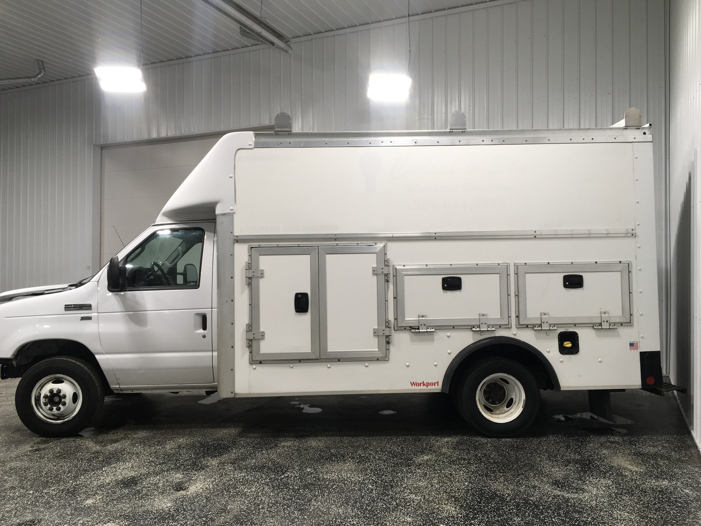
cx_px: 350
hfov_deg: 61.7
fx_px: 587
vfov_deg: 48.2
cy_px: 263
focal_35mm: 29
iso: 32
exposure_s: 1/60
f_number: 2.2
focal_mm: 4.15
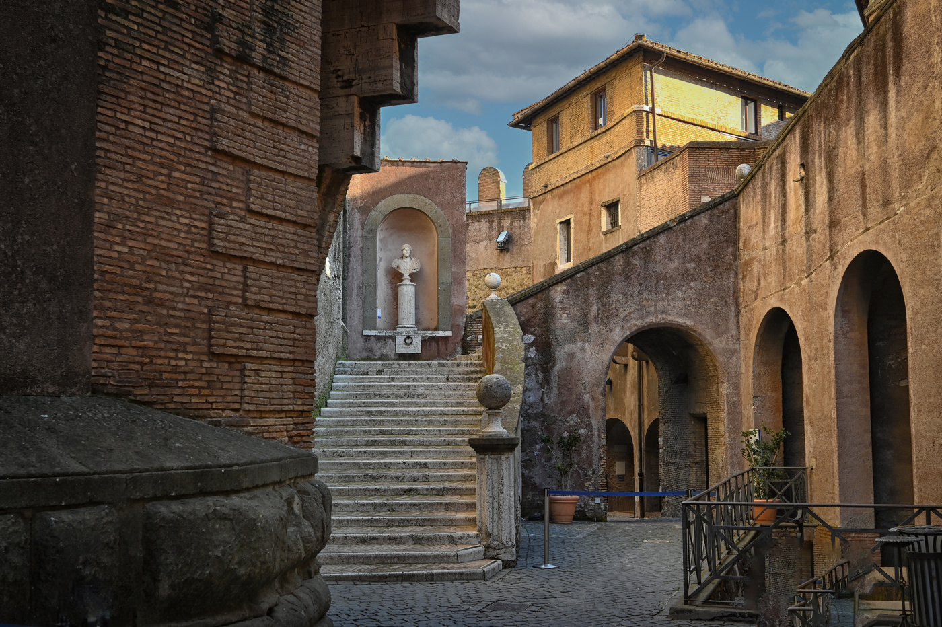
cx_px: 471
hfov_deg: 43.6
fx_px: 1177
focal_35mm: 45
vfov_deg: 29.8
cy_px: 314
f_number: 4
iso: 400
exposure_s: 1/250
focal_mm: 30
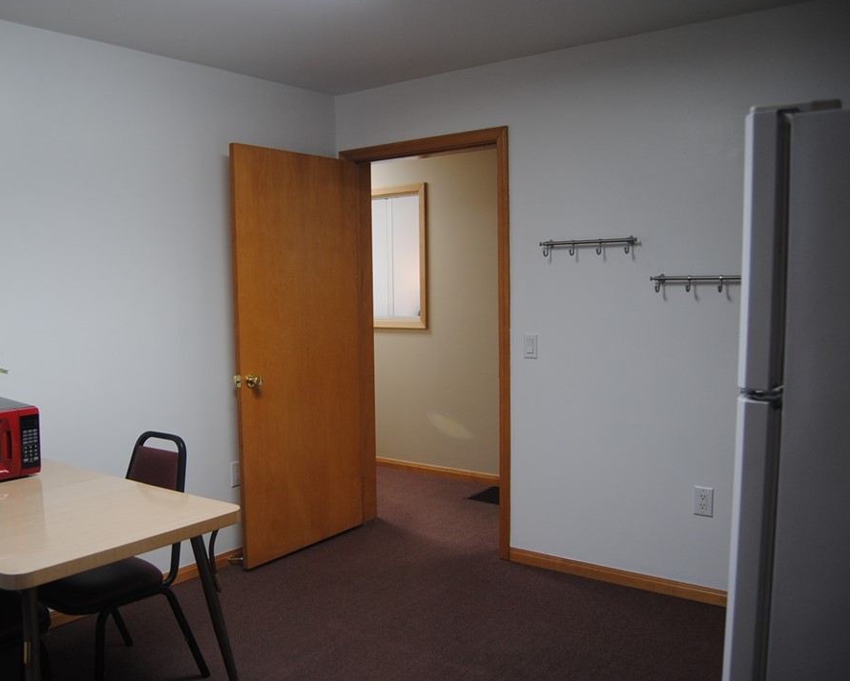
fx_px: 780
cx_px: 332
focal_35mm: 31
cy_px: 338
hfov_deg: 56.7
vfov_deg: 47.1
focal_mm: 18
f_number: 3.5
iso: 200
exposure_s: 1/50
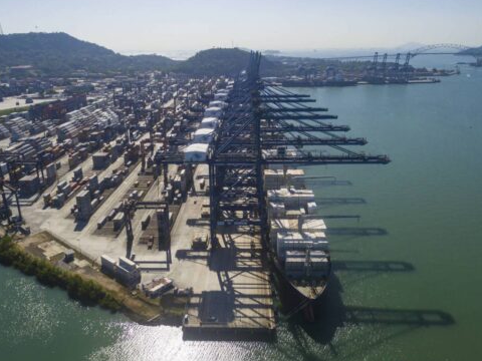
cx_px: 230
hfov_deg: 61.6
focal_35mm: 29
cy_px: 183
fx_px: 404
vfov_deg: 48.2
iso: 100
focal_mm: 3.61
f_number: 2.8
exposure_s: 1/2500
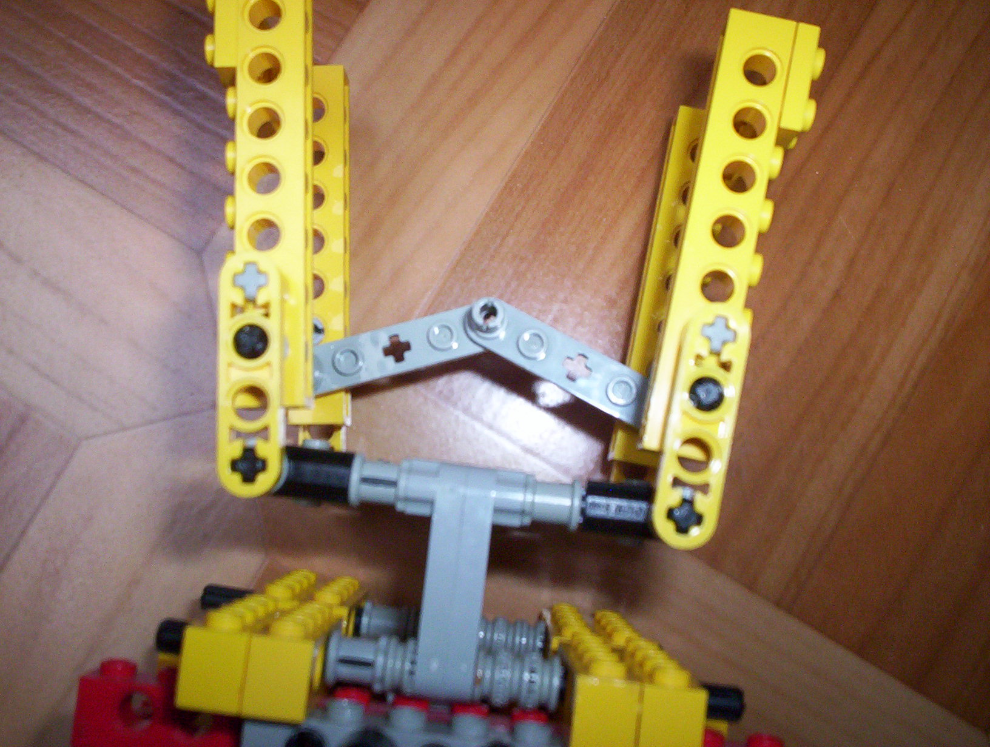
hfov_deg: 48.9
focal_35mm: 38
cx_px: 495
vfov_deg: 37.9
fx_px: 1089
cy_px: 374
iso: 140
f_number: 4.5
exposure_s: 1/60
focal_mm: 4.99
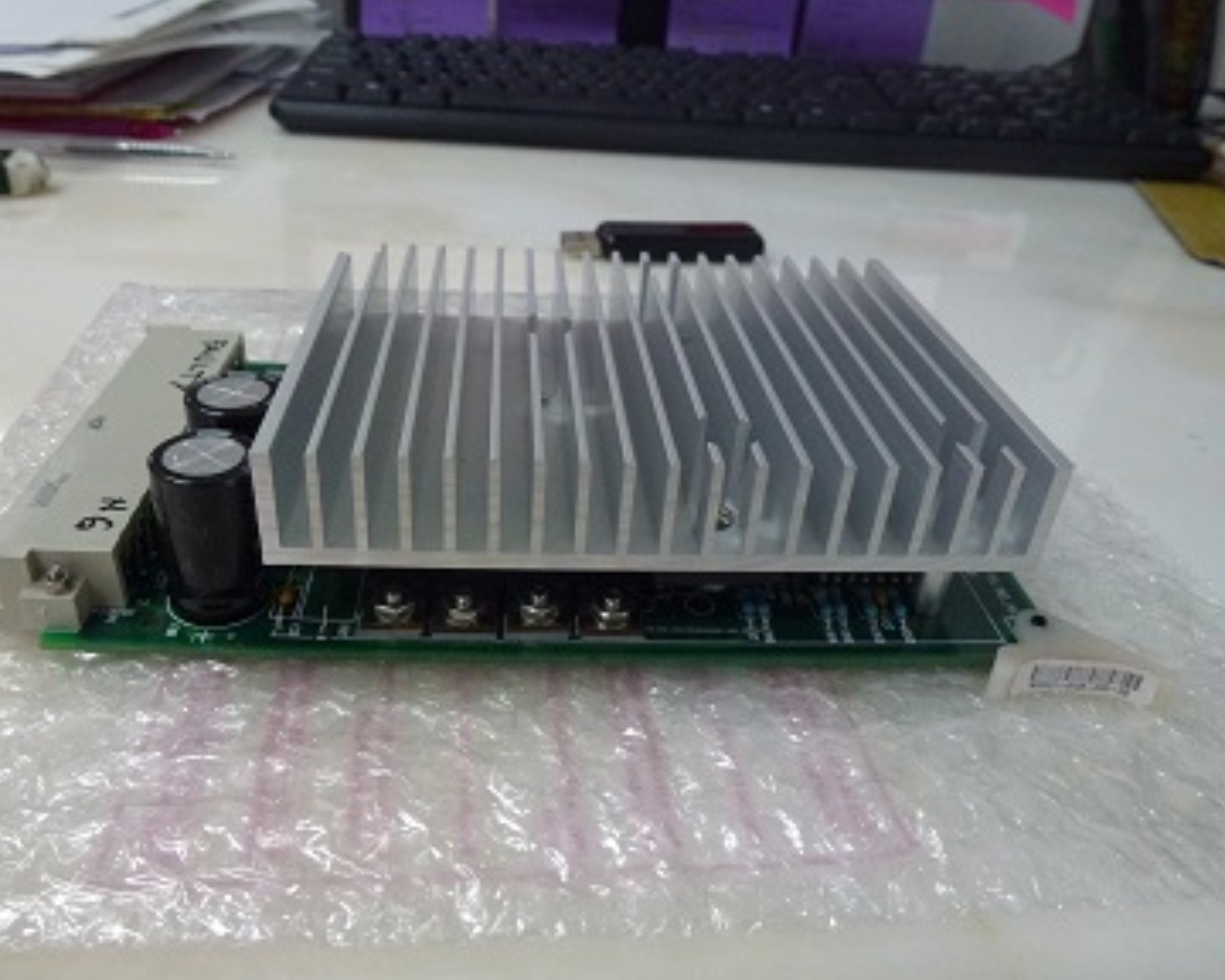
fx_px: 943
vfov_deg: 54.9
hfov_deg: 65.9
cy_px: 490
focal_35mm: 26
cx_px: 555
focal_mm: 4.3
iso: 400
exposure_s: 1/60
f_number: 3.3
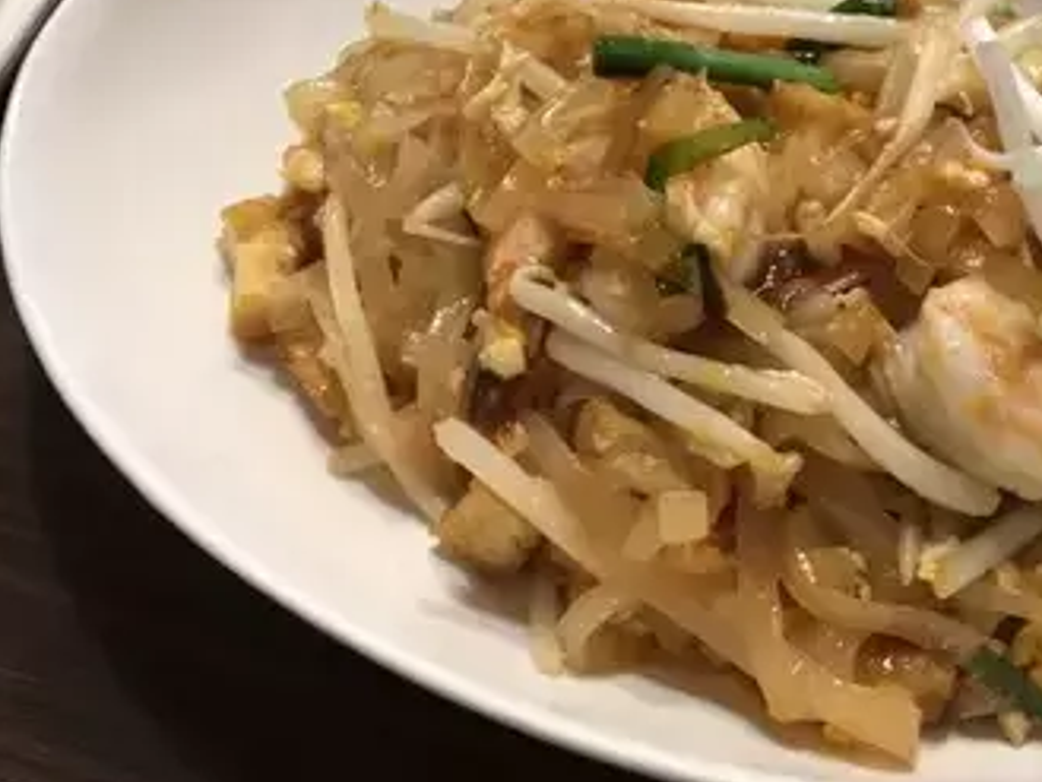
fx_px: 1536
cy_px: 133
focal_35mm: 51
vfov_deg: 27.9
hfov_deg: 37.1
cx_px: 694
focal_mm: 3.99
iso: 50
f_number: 1.8
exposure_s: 1/30
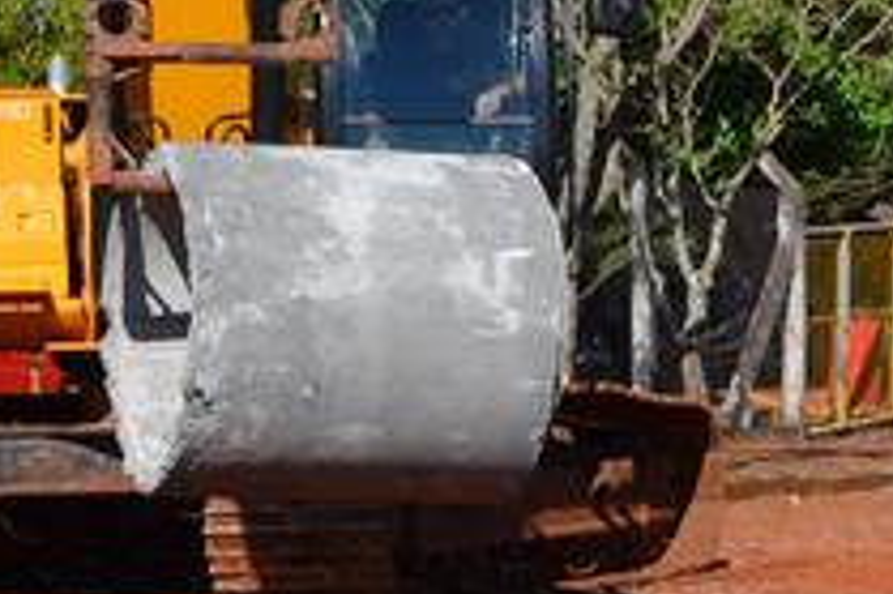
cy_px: 152
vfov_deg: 8.4
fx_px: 4015
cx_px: 1384
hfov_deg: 12.0
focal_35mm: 162
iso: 100
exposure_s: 1/250
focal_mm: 22
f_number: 8
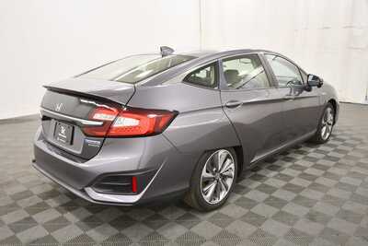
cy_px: 123
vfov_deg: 43.6
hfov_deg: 61.9
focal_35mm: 30
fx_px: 307
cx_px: 184
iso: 1250
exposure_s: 1/125
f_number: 5.6
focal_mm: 20
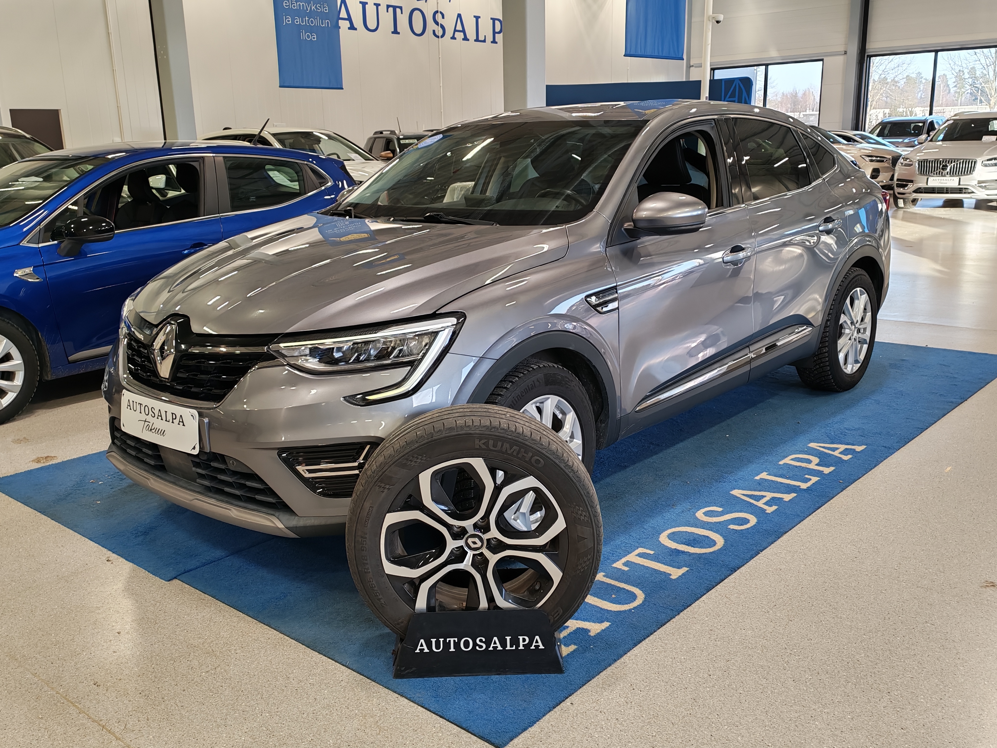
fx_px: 950
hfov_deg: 55.4
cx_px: 498
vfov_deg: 42.9
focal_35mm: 33
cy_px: 374
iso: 125
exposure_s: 1/100
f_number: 1.9
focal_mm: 6.12
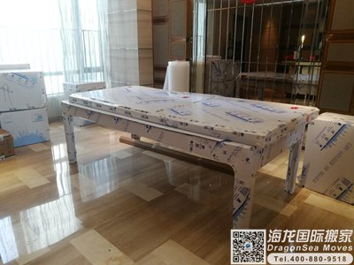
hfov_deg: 65.3
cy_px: 132
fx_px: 276
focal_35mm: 27
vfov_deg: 51.4
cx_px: 177
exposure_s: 1/33.3
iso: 200
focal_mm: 3.84
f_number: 2.2
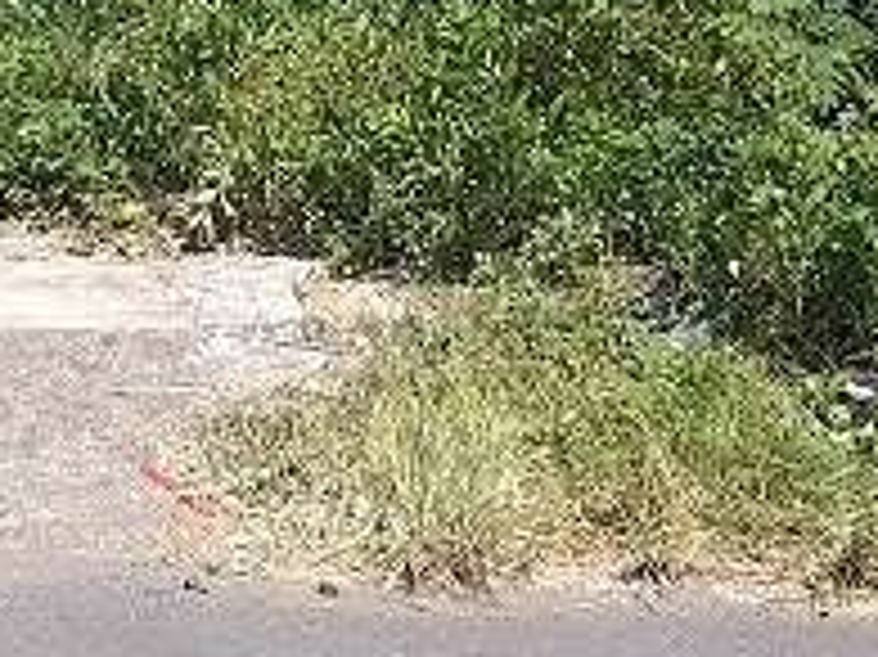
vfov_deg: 14.2
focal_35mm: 98
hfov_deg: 19.9
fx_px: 2484
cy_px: -308
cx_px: 203
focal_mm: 3.93
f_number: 1.7
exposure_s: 1/1555
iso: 50
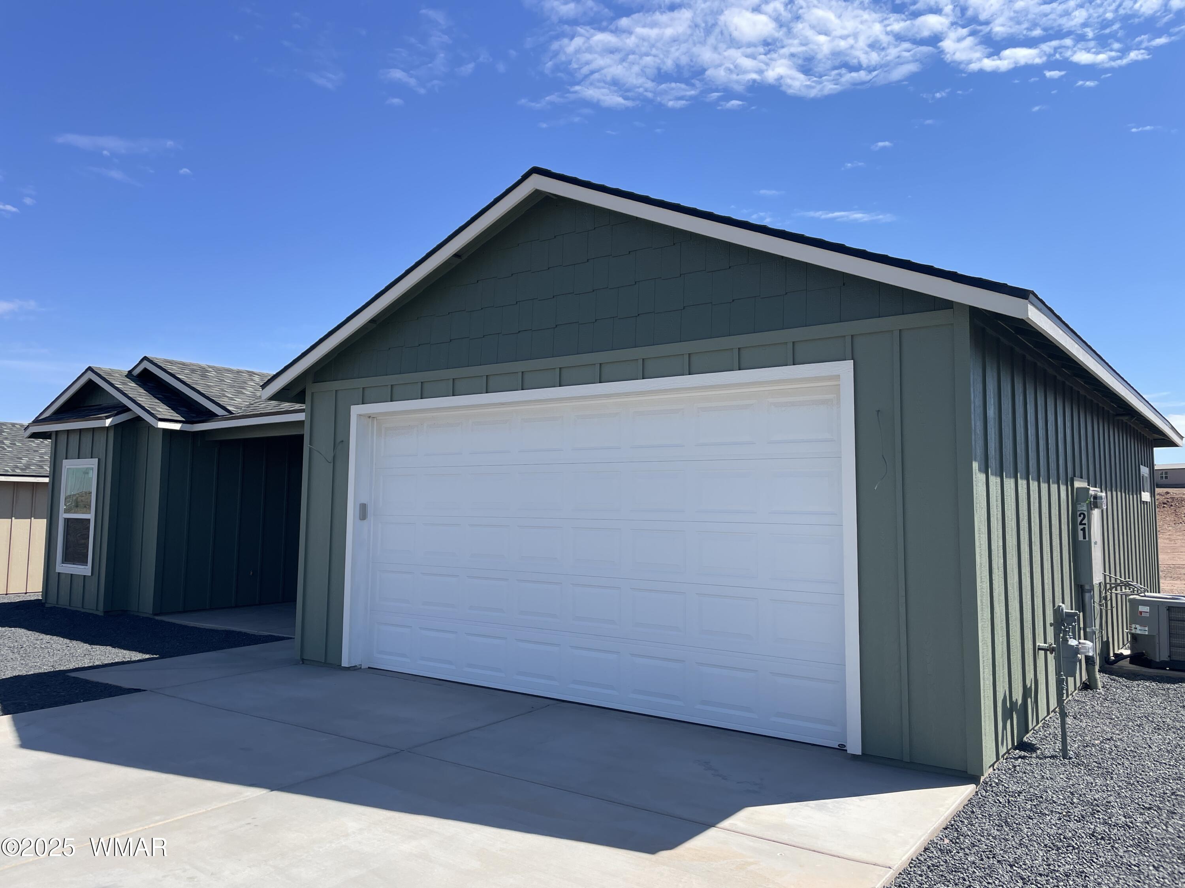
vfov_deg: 53.1
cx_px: 592
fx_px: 890
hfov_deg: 67.3
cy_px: 444
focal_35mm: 26
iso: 32
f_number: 1.6
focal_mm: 4.2
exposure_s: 1/2681
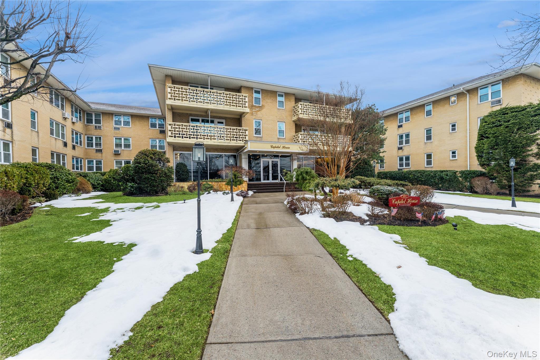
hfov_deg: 104.3
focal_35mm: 14
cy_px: 180
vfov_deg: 81.2
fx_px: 210
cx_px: 270
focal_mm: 14
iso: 100
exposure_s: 1/10
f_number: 11
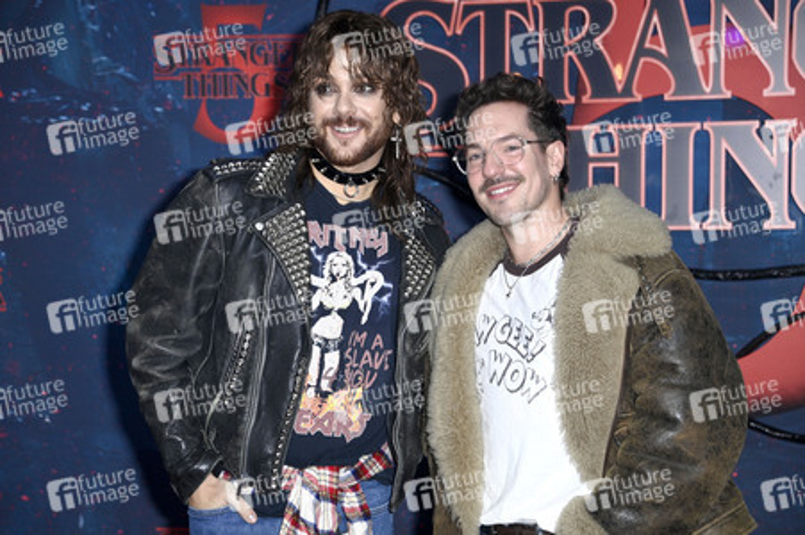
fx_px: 2234
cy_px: 268
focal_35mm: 100
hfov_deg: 20.4
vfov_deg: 13.7
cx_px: 402
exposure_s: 1/200
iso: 500
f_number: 5.6
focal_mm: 100
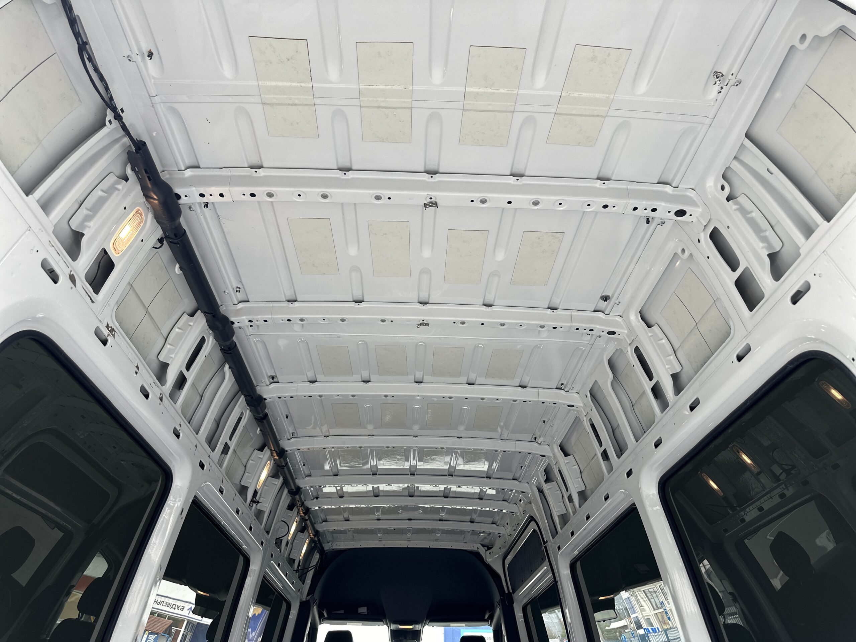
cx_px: 428
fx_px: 593
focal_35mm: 24
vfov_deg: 56.8
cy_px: 321
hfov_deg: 71.6
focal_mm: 6.86
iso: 64
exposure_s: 1/135
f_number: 1.78
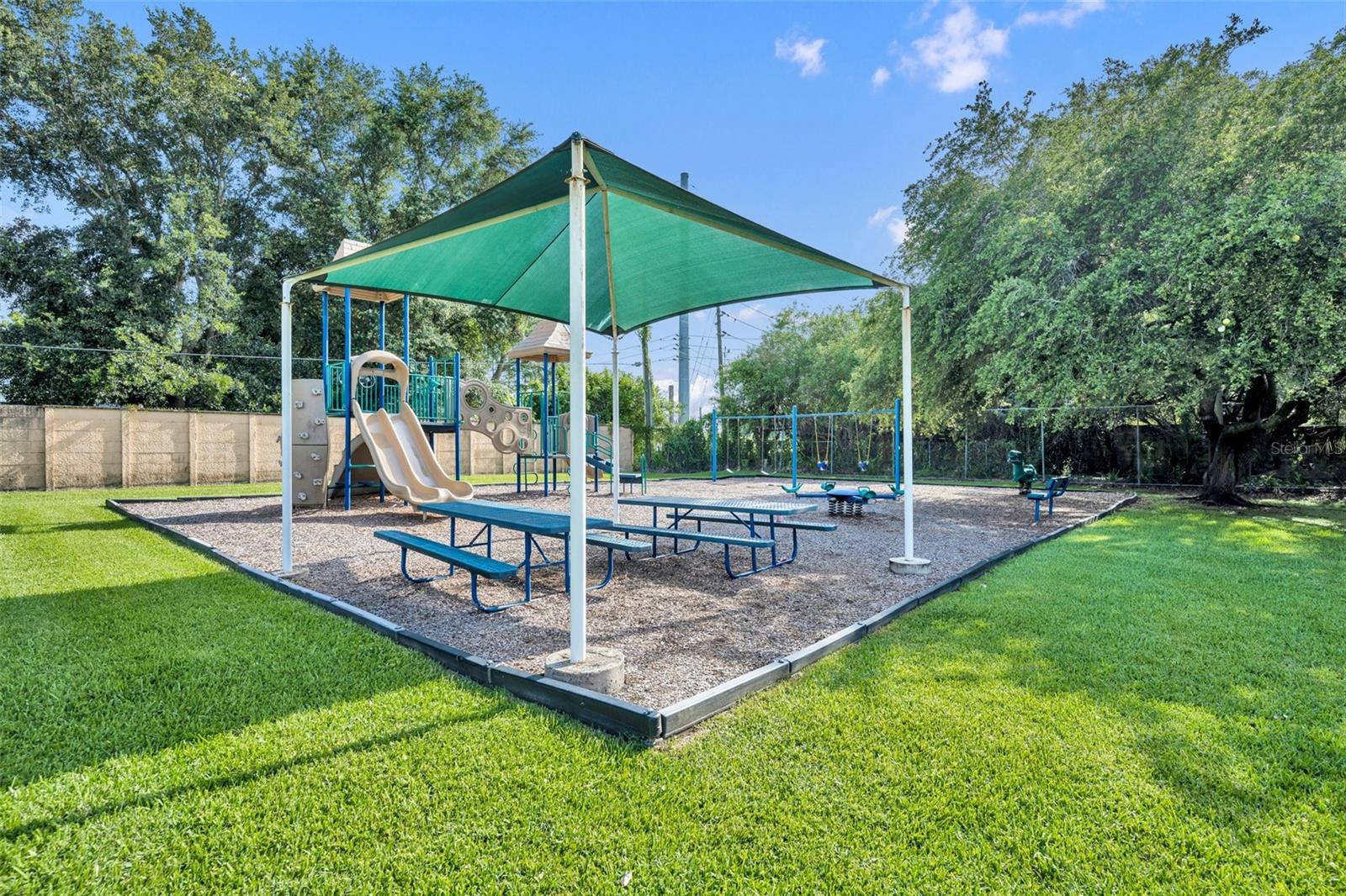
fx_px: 635
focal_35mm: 17
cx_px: 673
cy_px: 448
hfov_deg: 93.3
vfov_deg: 70.4
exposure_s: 1/250
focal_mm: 17
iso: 140
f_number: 5.6
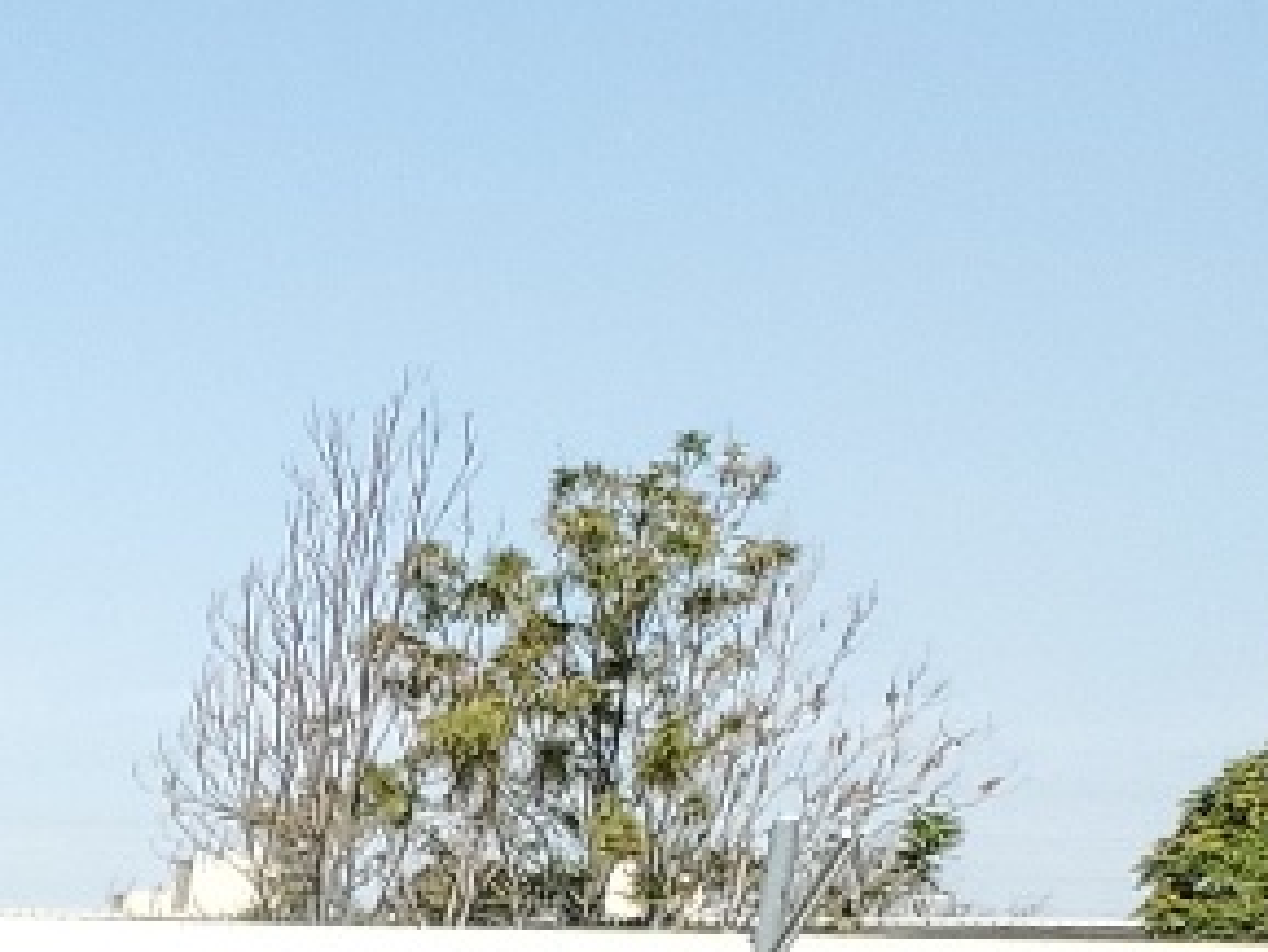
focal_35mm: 144
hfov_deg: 10.7
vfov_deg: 9.2
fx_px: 5277
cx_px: -2176
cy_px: 2325
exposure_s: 1/2000
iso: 50
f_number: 1.5
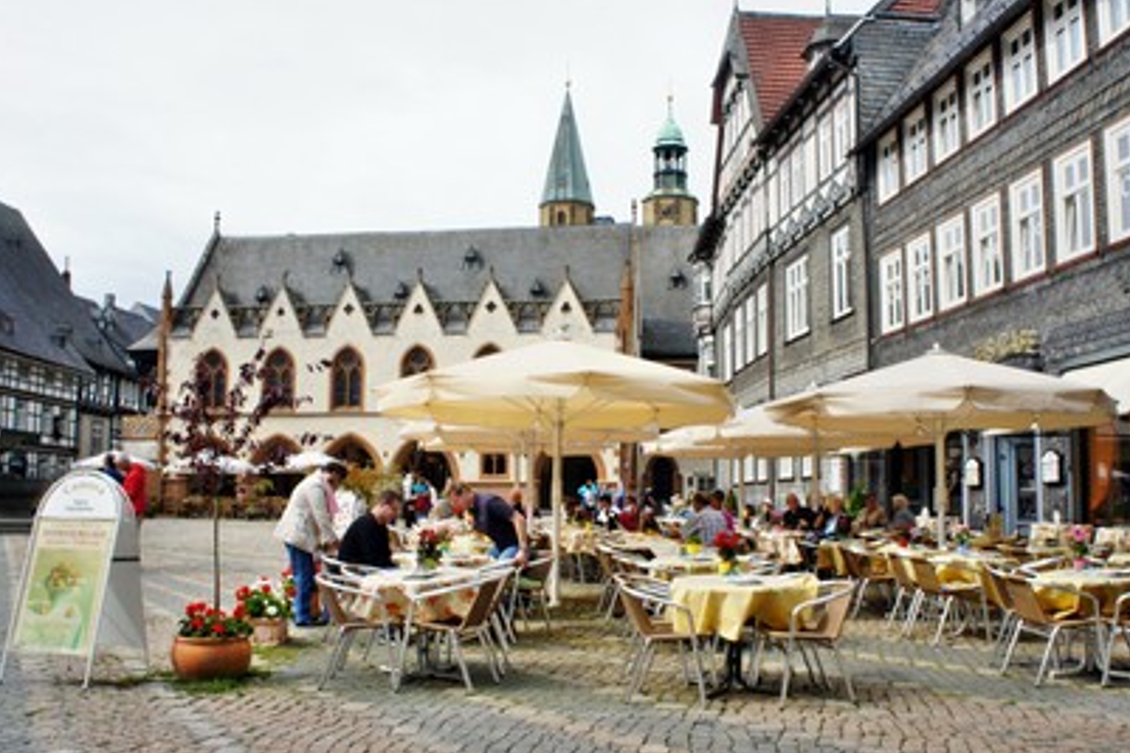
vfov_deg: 42.2
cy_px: 415
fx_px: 973
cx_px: 586
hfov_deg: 60.3
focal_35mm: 31
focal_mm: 18
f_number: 11
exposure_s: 1/160
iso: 200
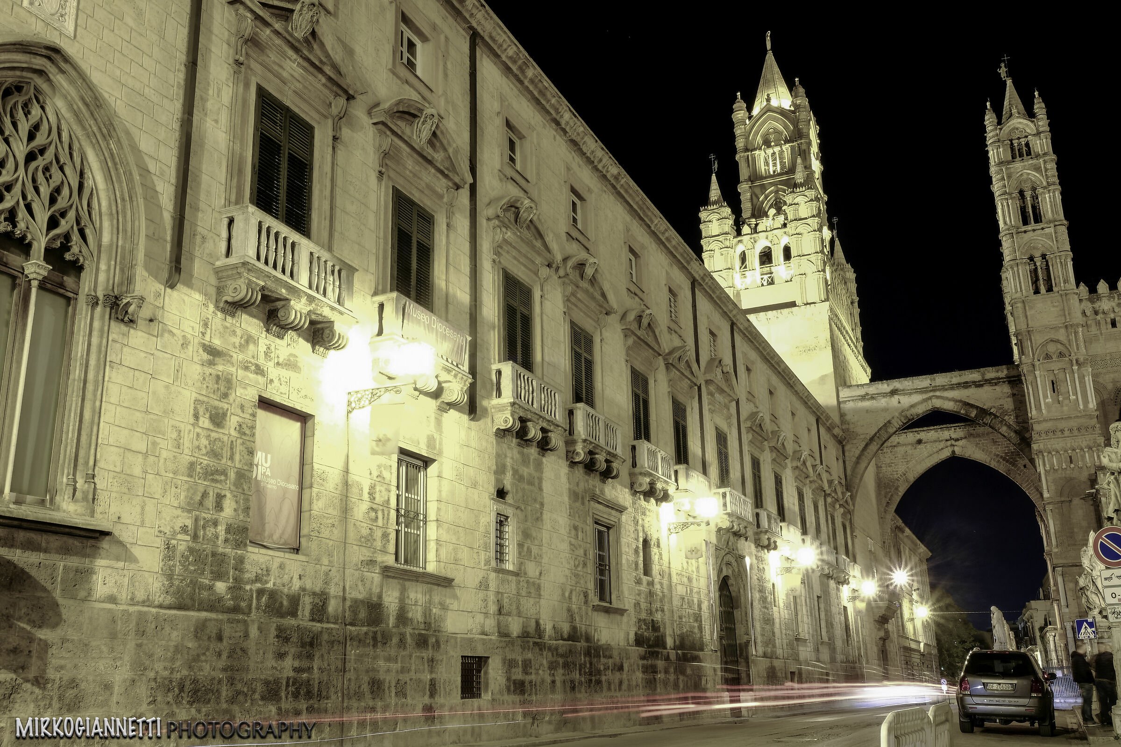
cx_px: 560
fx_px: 996
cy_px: 374
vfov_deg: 41.1
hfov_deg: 58.7
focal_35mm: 32
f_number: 18
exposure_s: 30
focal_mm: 21.4
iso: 200
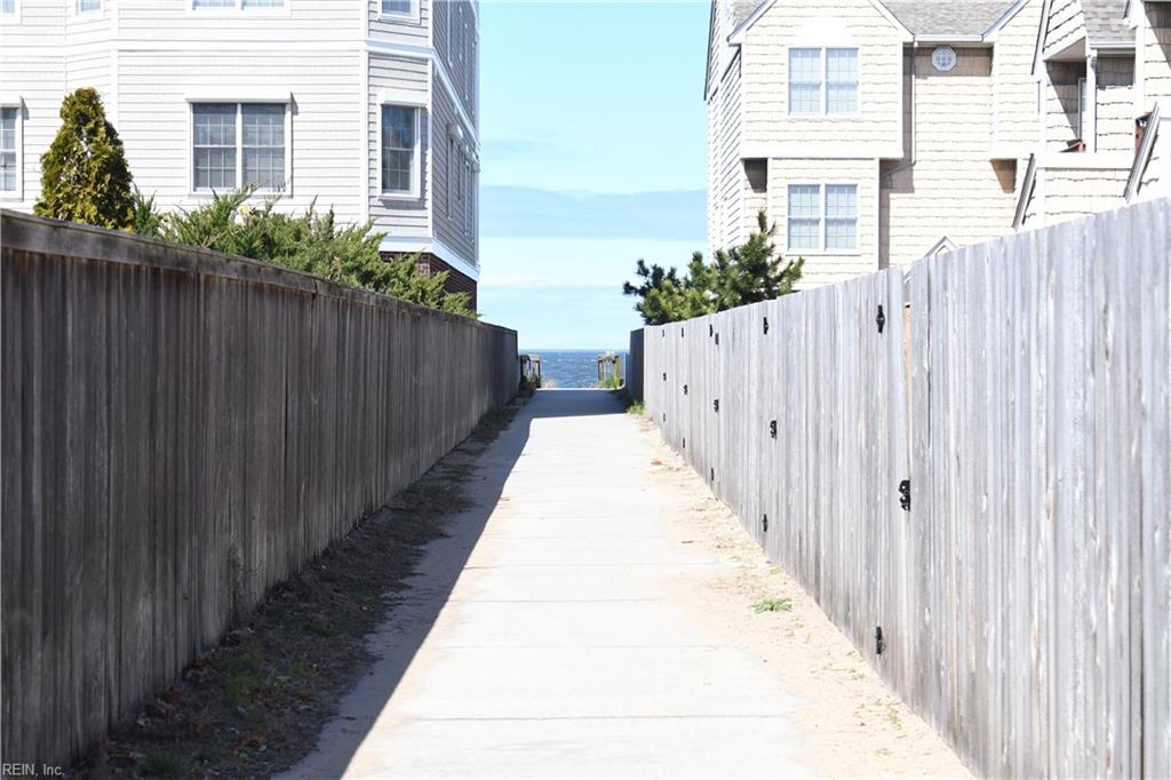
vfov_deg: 16.5
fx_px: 2683
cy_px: 390
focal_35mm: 82
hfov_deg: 24.6
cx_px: 586
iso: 800
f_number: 6.3
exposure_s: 1/1600
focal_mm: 55
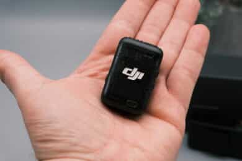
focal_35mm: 75
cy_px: 80
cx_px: 121
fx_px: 504
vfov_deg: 18.2
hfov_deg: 27.0
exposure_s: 1/250
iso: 500
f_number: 4.8
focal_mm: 50
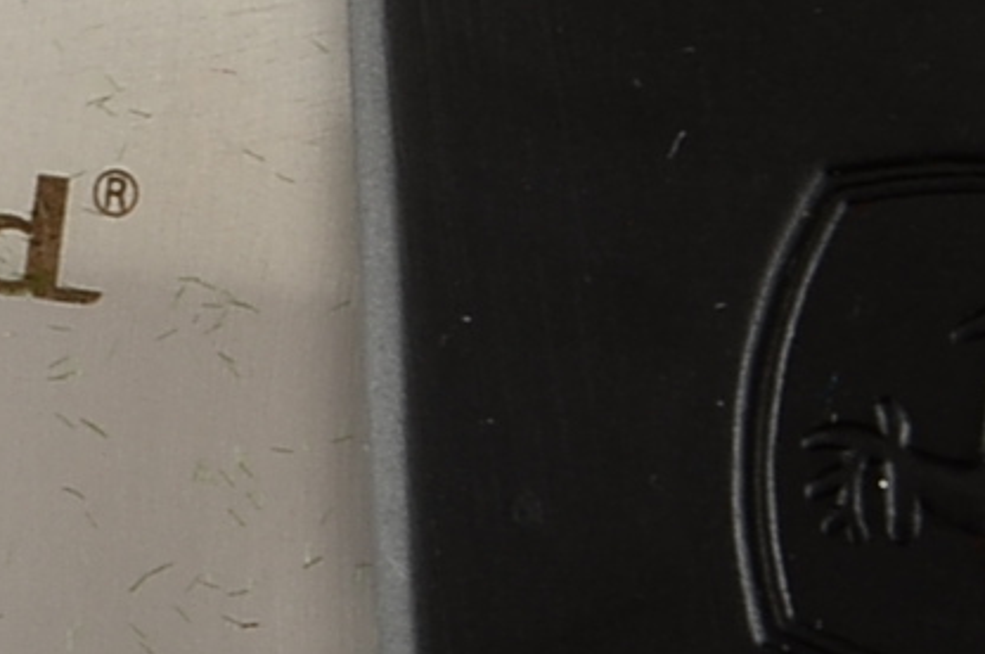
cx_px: -767
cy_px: 168
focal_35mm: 586
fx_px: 16009
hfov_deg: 3.5
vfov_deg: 2.3
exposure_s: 1/250
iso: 100
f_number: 22
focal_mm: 66
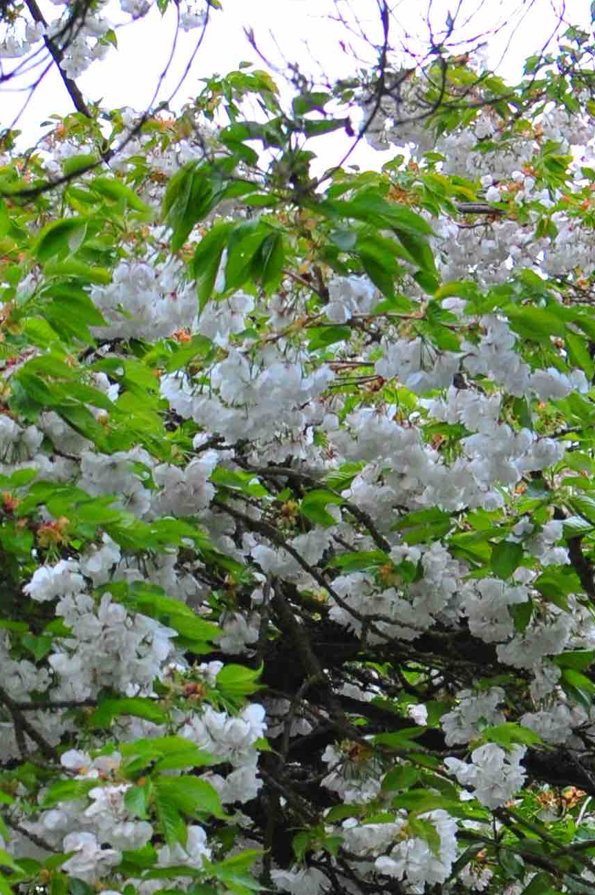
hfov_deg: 7.8
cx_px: -209
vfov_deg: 11.3
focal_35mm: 174
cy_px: 1414
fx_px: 4315
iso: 500
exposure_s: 1/50
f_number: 5
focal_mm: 35
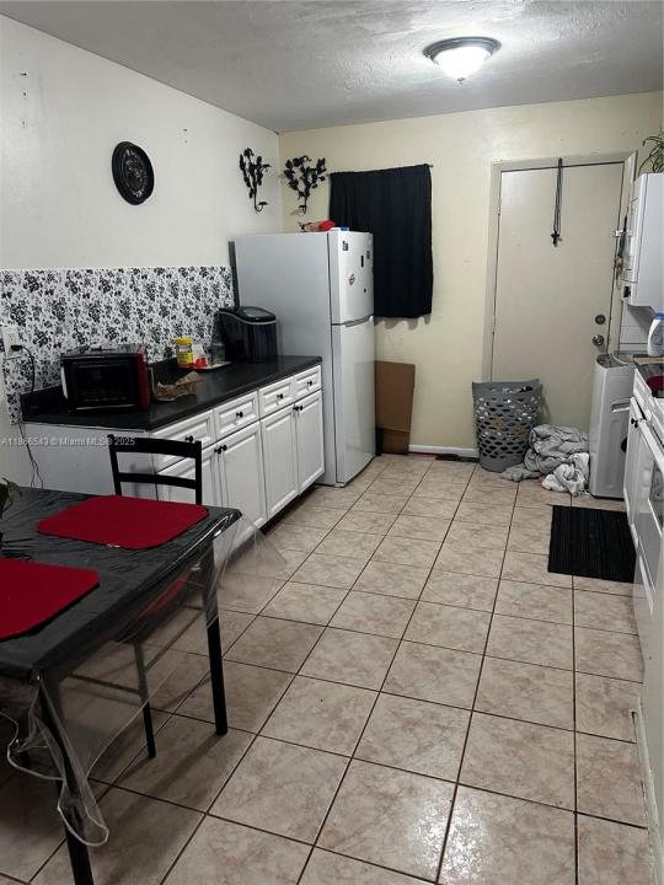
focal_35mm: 24
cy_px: 442
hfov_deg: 56.8
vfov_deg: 71.6
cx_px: 332
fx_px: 614
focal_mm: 6.86
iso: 400
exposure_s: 1/60
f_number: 1.78
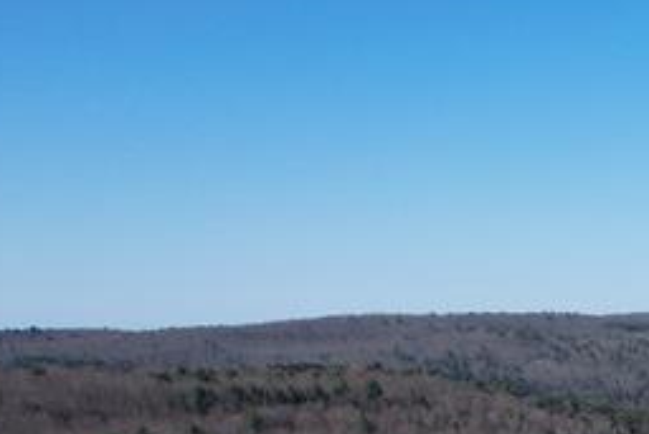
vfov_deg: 14.2
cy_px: 718
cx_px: 1057
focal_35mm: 88
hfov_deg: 19.2
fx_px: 1587
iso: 100
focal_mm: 8.38
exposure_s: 1/1600
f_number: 2.8
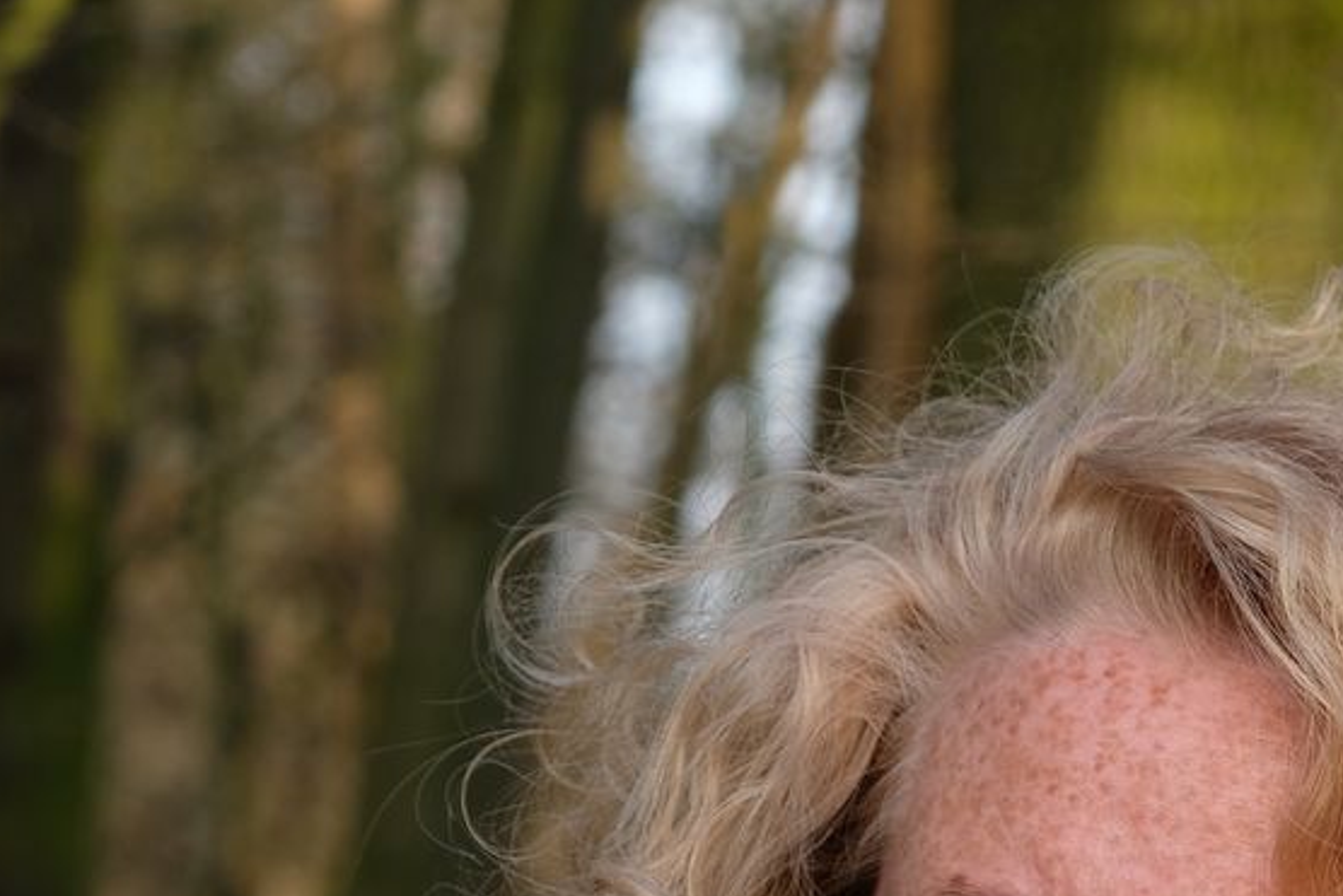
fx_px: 8918
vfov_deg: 5.7
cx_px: 1406
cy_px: 1124
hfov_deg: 8.6
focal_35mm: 239
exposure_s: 1/210
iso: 200
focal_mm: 55
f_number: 5
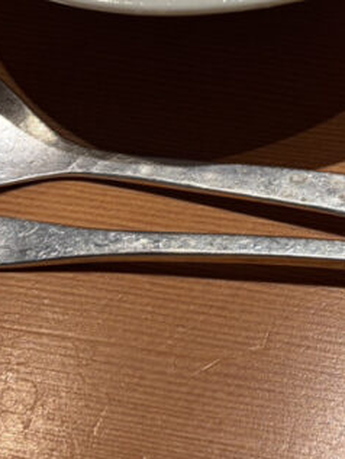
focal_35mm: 84
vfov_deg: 22.5
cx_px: 420
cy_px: 12
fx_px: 1115
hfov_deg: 16.8
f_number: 1.6
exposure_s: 1/60
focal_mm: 5.96
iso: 64
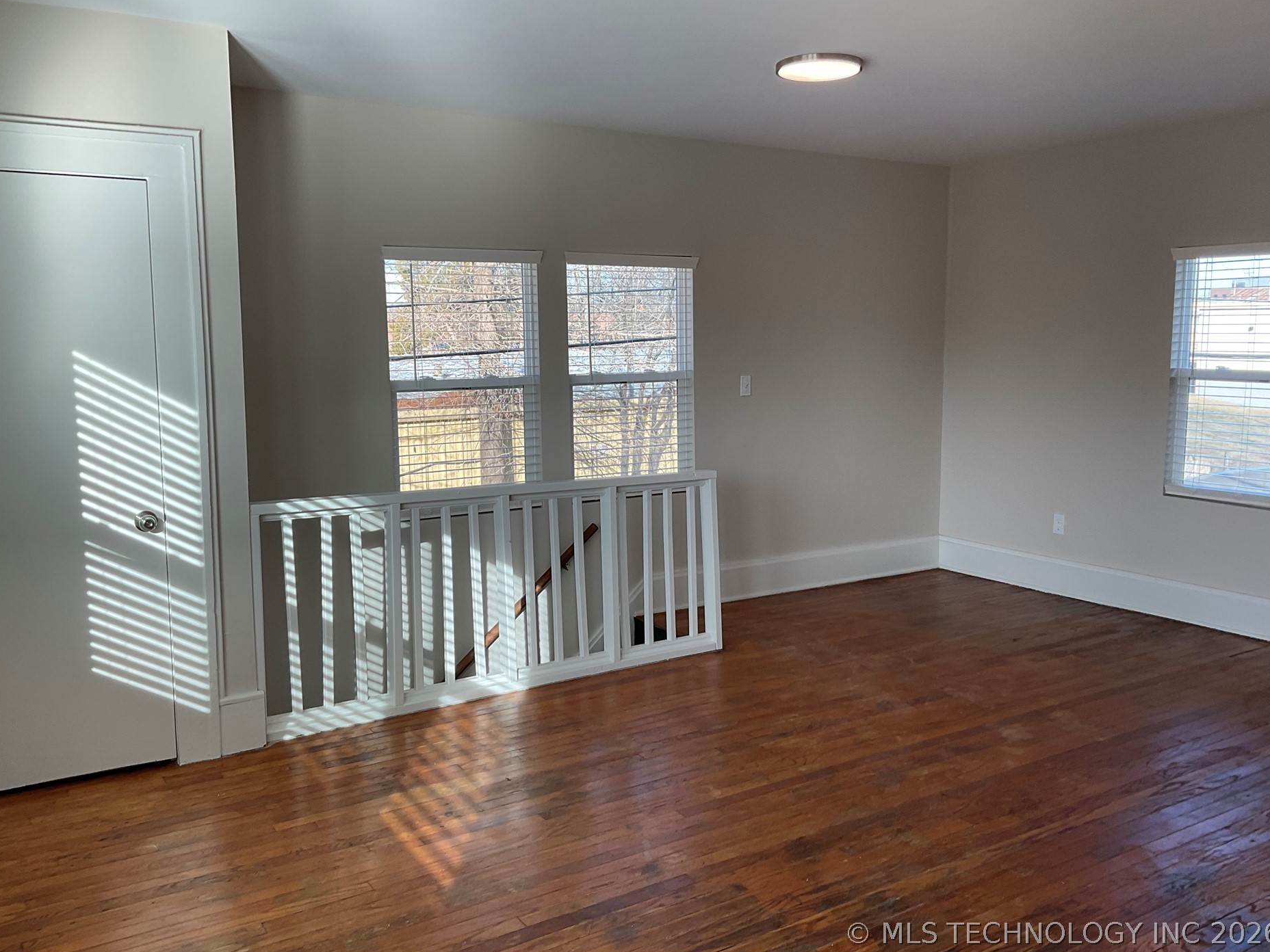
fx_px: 1101
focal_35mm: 30
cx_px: 631
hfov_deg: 60.0
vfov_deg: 46.8
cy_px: 464
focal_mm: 3
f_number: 1.8
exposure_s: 1/122
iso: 20
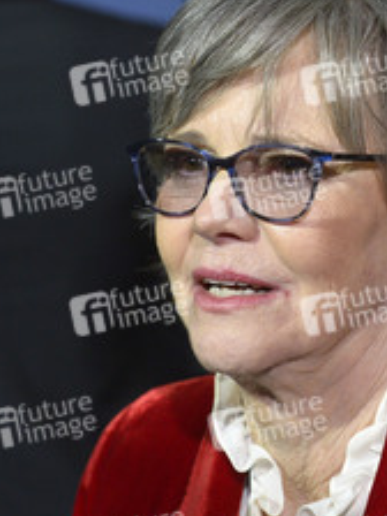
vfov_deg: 10.0
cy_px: 251
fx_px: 2937
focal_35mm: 197
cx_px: 297
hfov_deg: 7.5
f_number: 6.3
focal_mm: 102
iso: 2000
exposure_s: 1/320
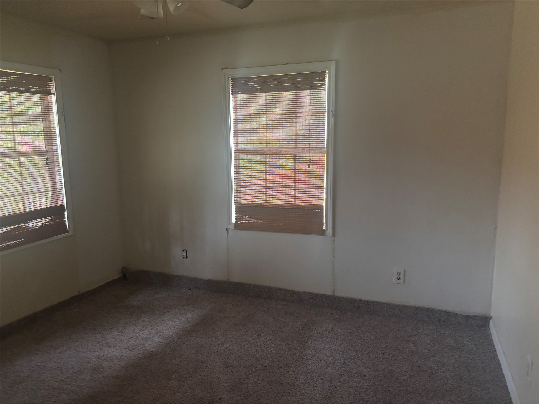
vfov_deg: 53.1
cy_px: 202
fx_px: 405
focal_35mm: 26
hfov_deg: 67.3
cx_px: 270
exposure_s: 1/42
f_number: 1.6
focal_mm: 5.96
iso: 500
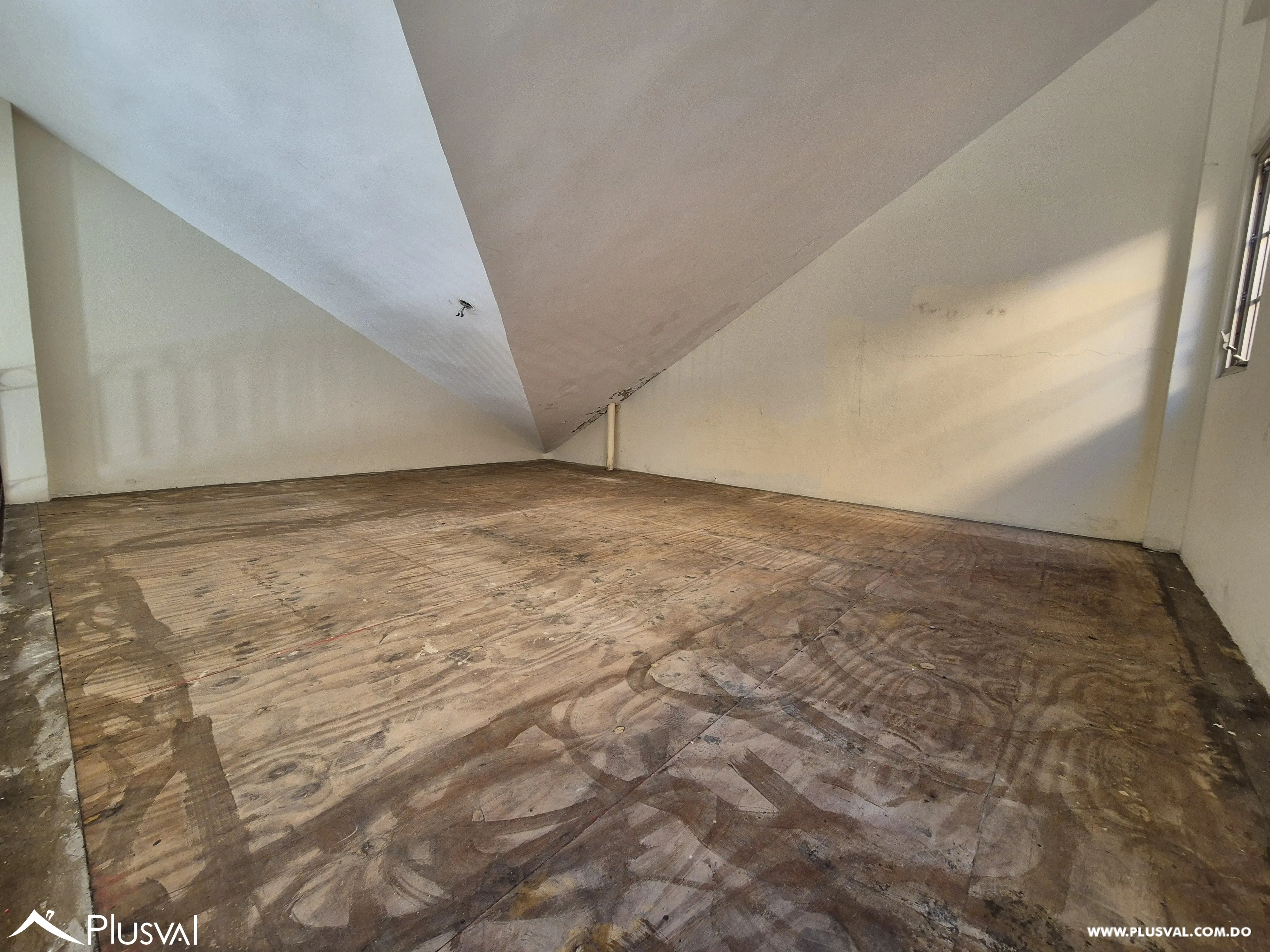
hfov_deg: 106.2
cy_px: 476
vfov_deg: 89.9
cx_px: 635
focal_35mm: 13
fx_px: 477
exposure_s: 1/60
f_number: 2.2
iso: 200
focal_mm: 2.2
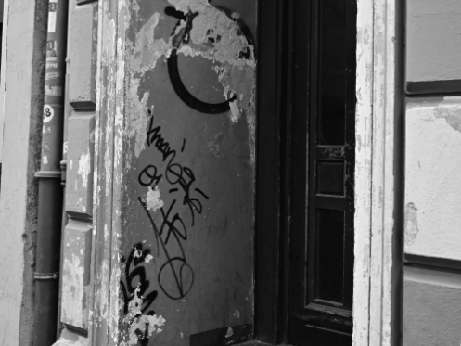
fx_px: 773
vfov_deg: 25.0
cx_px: 230
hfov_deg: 33.2
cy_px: 88
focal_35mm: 58
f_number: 8
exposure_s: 1/160
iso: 2200
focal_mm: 40
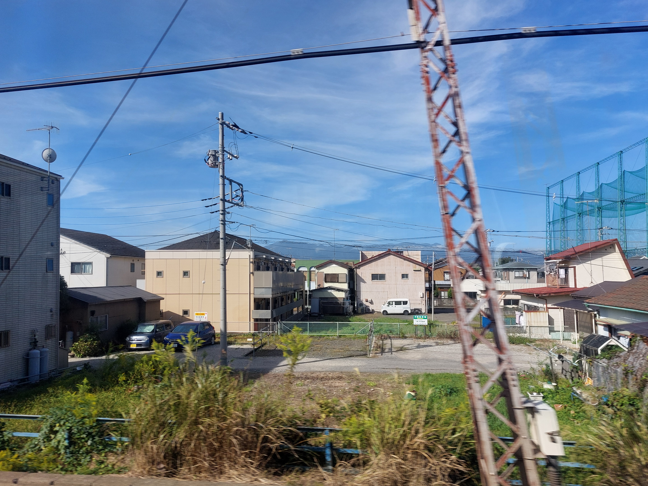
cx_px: 324
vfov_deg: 56.8
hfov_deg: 71.6
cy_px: 243
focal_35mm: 24
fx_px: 449
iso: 25
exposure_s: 1/675
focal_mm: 5.23
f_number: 1.8
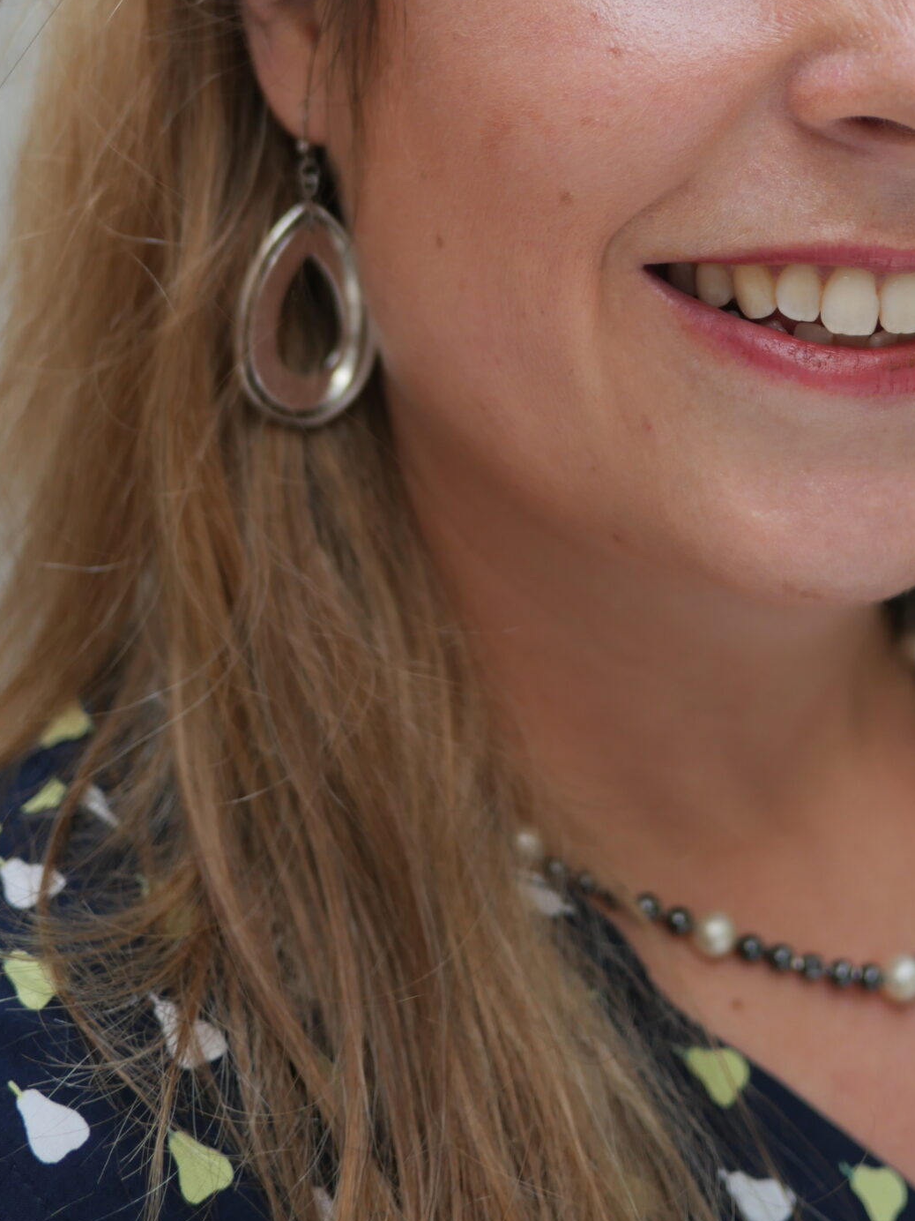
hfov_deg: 19.7
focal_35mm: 74
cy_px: 159
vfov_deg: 25.6
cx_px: 699
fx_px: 2608
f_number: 1.7
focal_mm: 20
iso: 200
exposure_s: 1/160
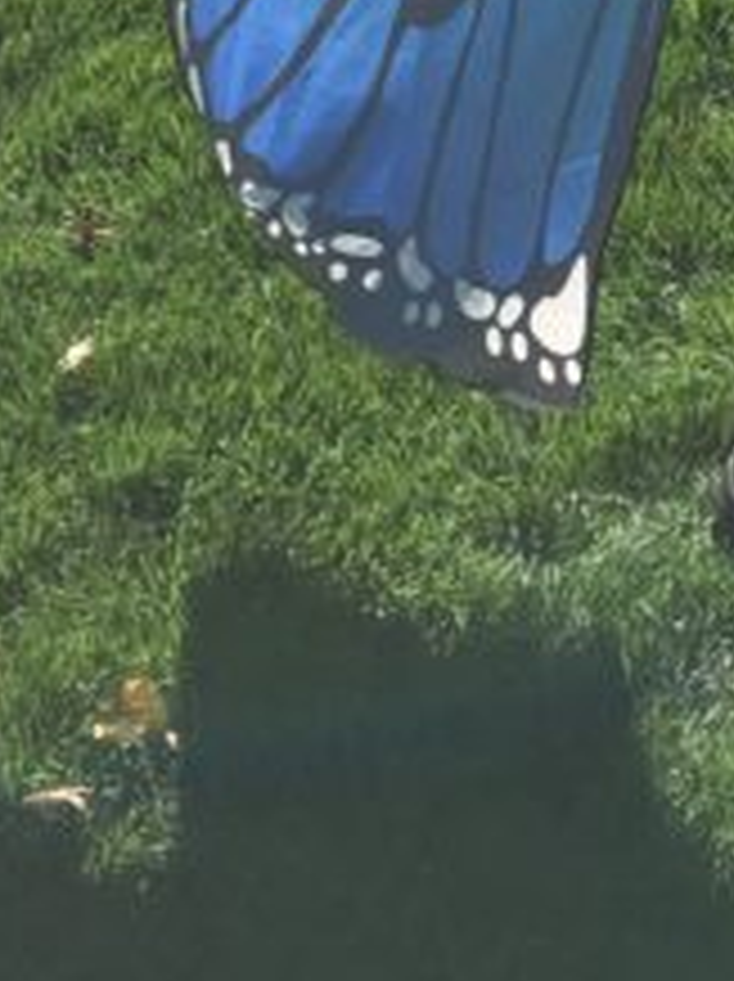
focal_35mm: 111
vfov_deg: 15.1
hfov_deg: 12.9
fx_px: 3144
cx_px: 925
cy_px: -853
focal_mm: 4.15
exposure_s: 1/1876
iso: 25
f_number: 2.2
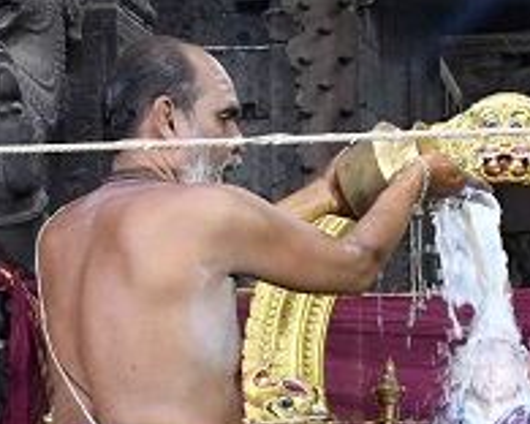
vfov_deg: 14.5
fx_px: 1631
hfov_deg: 18.0
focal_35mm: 104
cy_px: 470
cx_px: 541
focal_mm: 24
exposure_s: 1/100
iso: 8000
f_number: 7.1
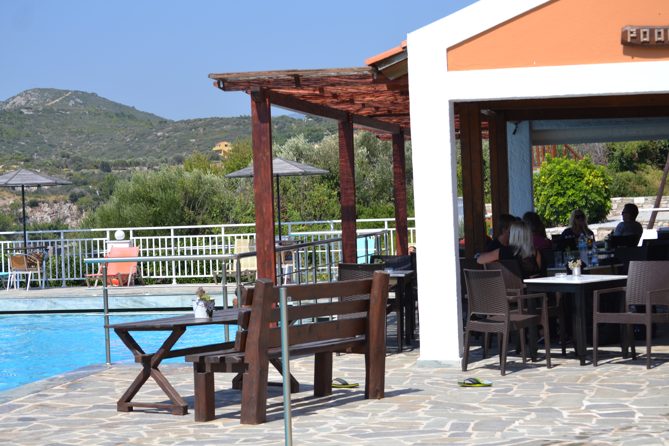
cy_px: 223
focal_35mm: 82
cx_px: 334
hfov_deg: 24.6
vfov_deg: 16.6
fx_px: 1533
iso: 100
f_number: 8
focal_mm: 55
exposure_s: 1/250
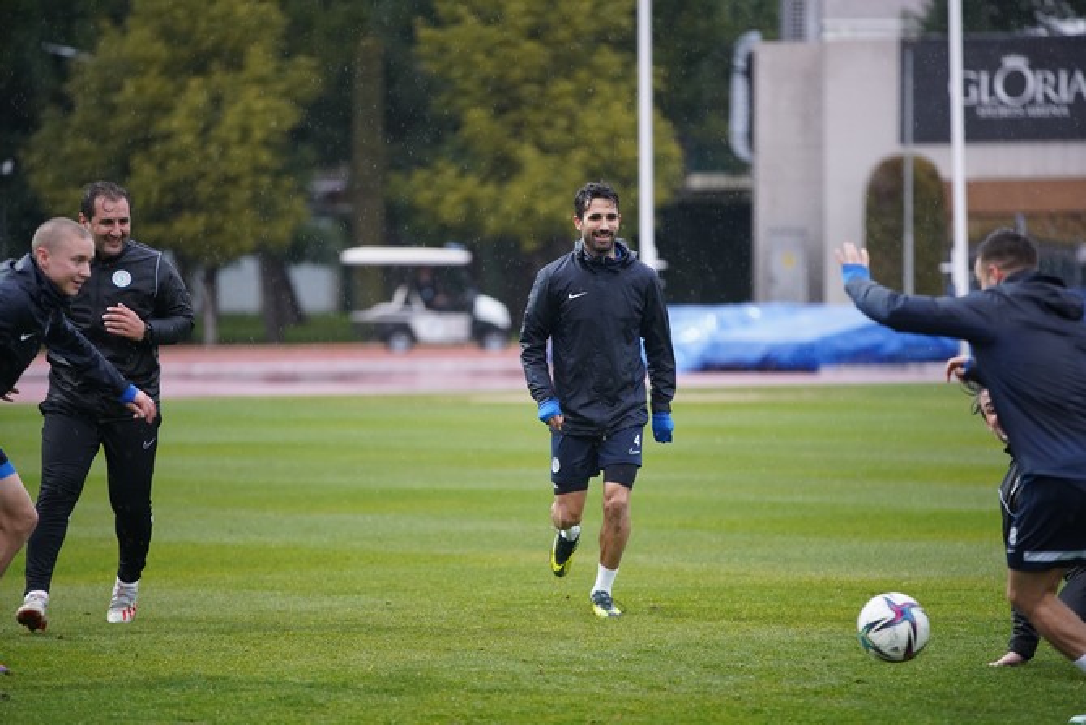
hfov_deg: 10.3
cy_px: 362
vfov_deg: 6.9
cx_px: 543
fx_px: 6034
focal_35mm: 200
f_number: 2.8
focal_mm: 200
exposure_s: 1/640
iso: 3200
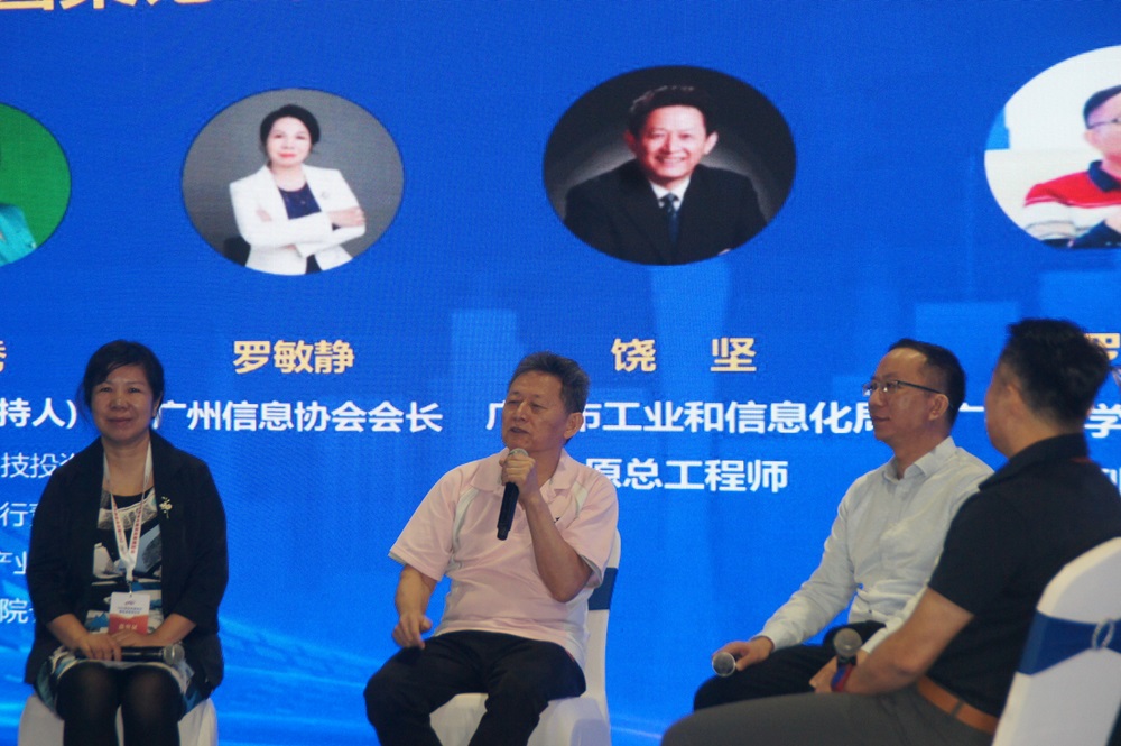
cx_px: 560
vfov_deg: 8.7
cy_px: 373
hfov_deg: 13.1
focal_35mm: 158
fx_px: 4900
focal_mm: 105
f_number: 5.6
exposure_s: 1/160
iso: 800
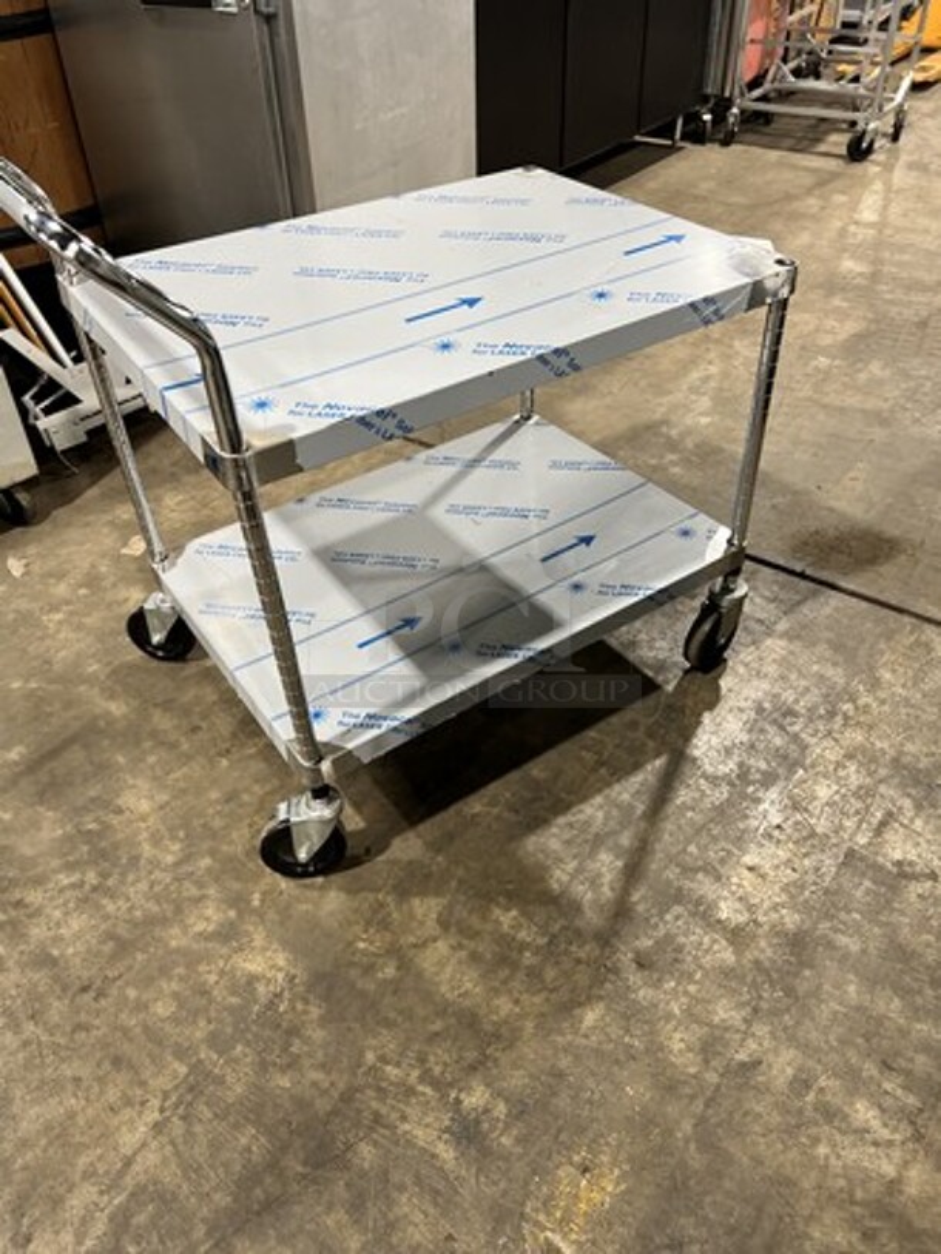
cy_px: 627
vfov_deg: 67.3
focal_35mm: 26
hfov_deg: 53.1
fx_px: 942
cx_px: 470
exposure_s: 1/60
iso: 125
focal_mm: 5.7
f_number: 1.5
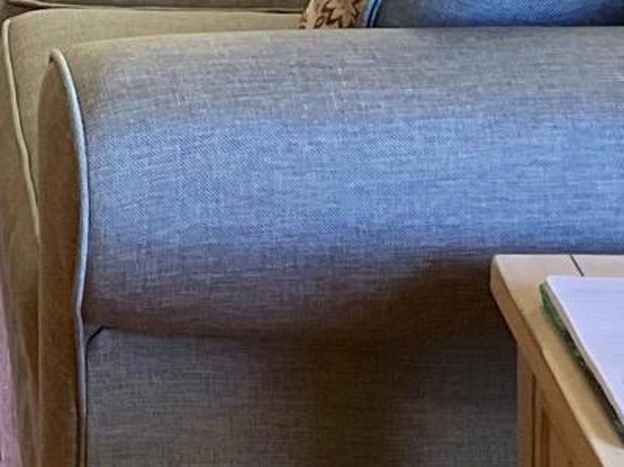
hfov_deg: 12.1
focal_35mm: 149
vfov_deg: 9.1
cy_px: -592
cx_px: -540
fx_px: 2685
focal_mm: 3
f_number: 1.8
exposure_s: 1/60
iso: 64
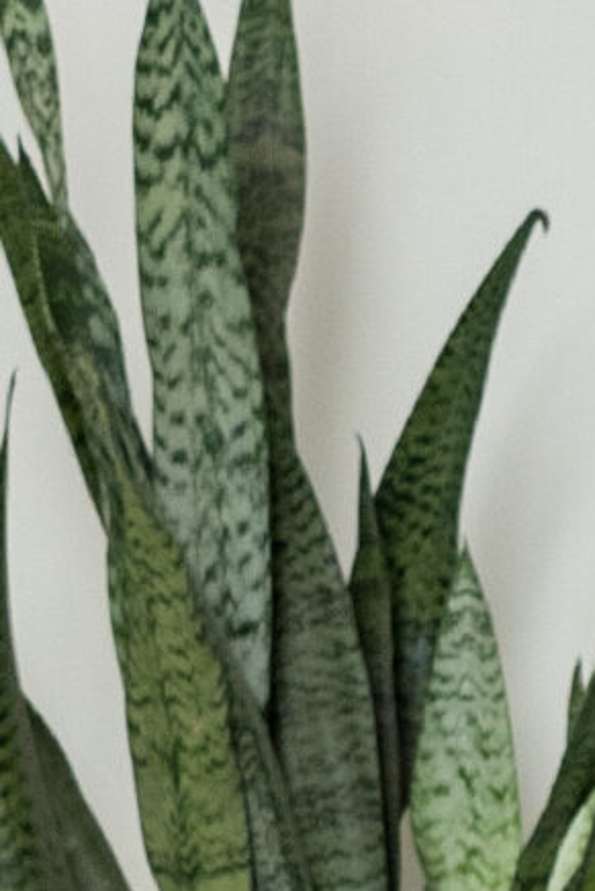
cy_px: 1091
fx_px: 5375
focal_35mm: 217
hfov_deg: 6.0
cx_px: 1565
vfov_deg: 9.3
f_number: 5
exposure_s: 1/160
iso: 1000
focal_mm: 37
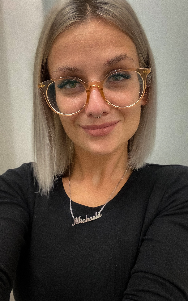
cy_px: 150
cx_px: 100
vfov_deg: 59.7
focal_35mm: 32
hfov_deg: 39.4
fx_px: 262
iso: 200
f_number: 2.2
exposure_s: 1/50
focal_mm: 2.71
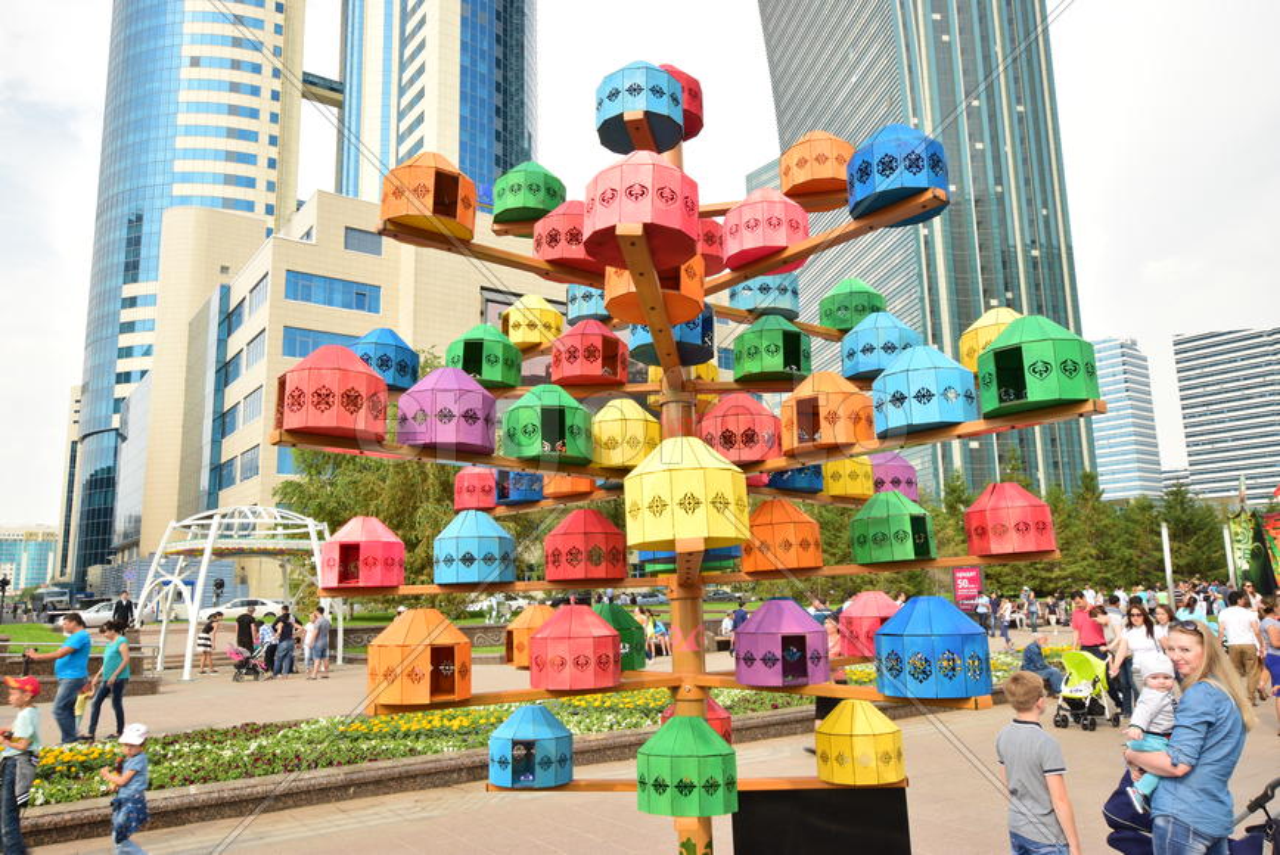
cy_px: 428
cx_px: 640
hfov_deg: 70.4
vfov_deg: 50.5
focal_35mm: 26
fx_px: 907
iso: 100
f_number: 11
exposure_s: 1/40
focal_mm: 17
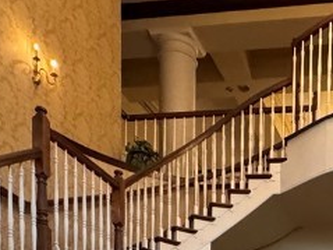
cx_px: 336
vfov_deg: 18.7
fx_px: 577
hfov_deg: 29.9
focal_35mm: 60
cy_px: 454
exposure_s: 1/60
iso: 1000
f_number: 2.2
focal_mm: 2.22
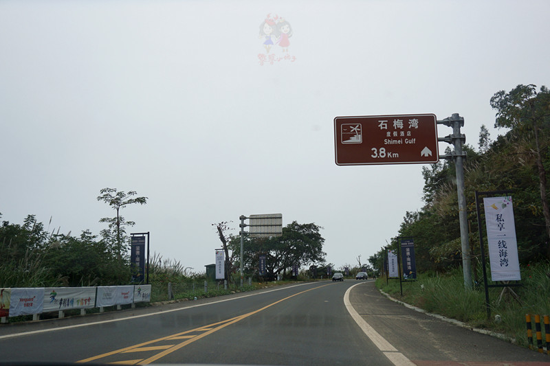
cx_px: 275
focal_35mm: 38
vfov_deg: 35.5
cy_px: 183
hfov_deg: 51.3
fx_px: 573
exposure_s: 1/2000
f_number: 4.5
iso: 200
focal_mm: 25
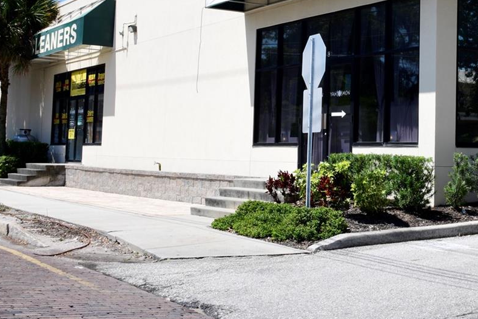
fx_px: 889
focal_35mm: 67
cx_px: 400
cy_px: 57
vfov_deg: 20.1
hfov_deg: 29.2
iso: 100
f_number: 16
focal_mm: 28
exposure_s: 1/40
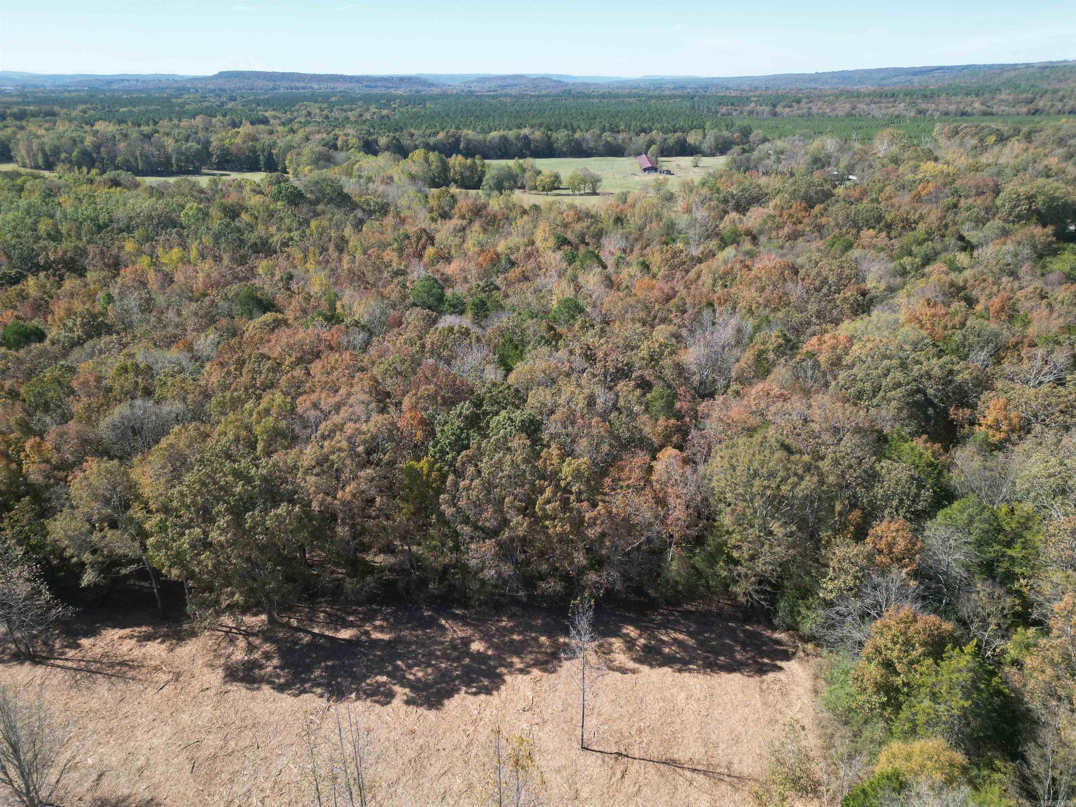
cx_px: 538
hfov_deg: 71.6
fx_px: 746
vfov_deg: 56.8
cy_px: 404
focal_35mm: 24
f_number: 1.7
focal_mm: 6.72
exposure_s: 1/1600
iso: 200
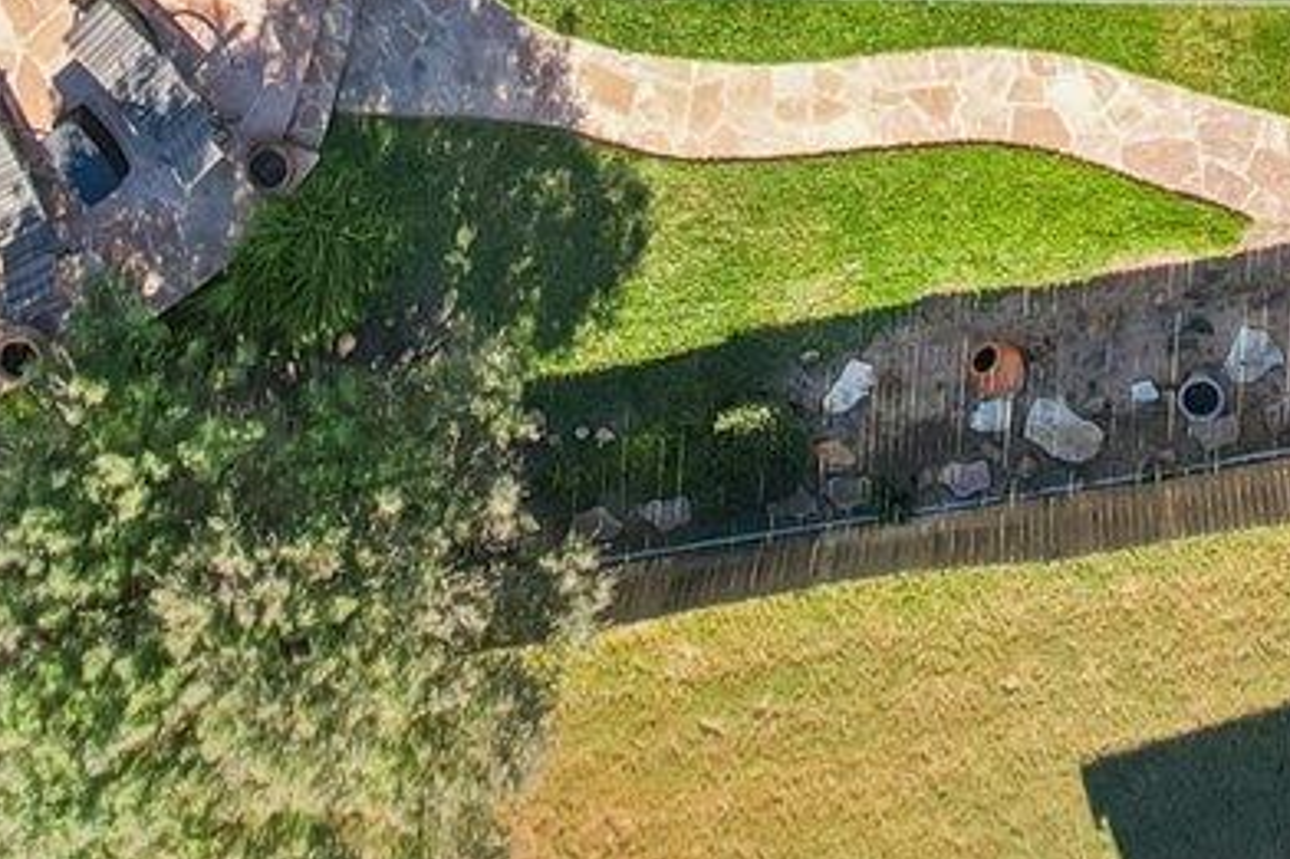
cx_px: 984
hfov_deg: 17.7
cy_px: -880
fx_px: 4119
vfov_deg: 10.8
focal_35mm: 115
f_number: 2.8
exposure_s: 1/1000
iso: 100
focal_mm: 8.4
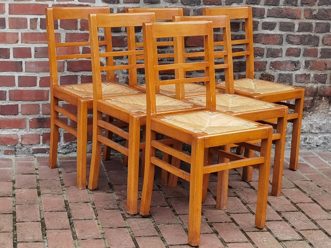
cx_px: 166
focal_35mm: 76
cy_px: 124
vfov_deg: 19.4
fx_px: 727
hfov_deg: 25.7
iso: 50
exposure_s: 1/120
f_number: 1.9
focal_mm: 6.71
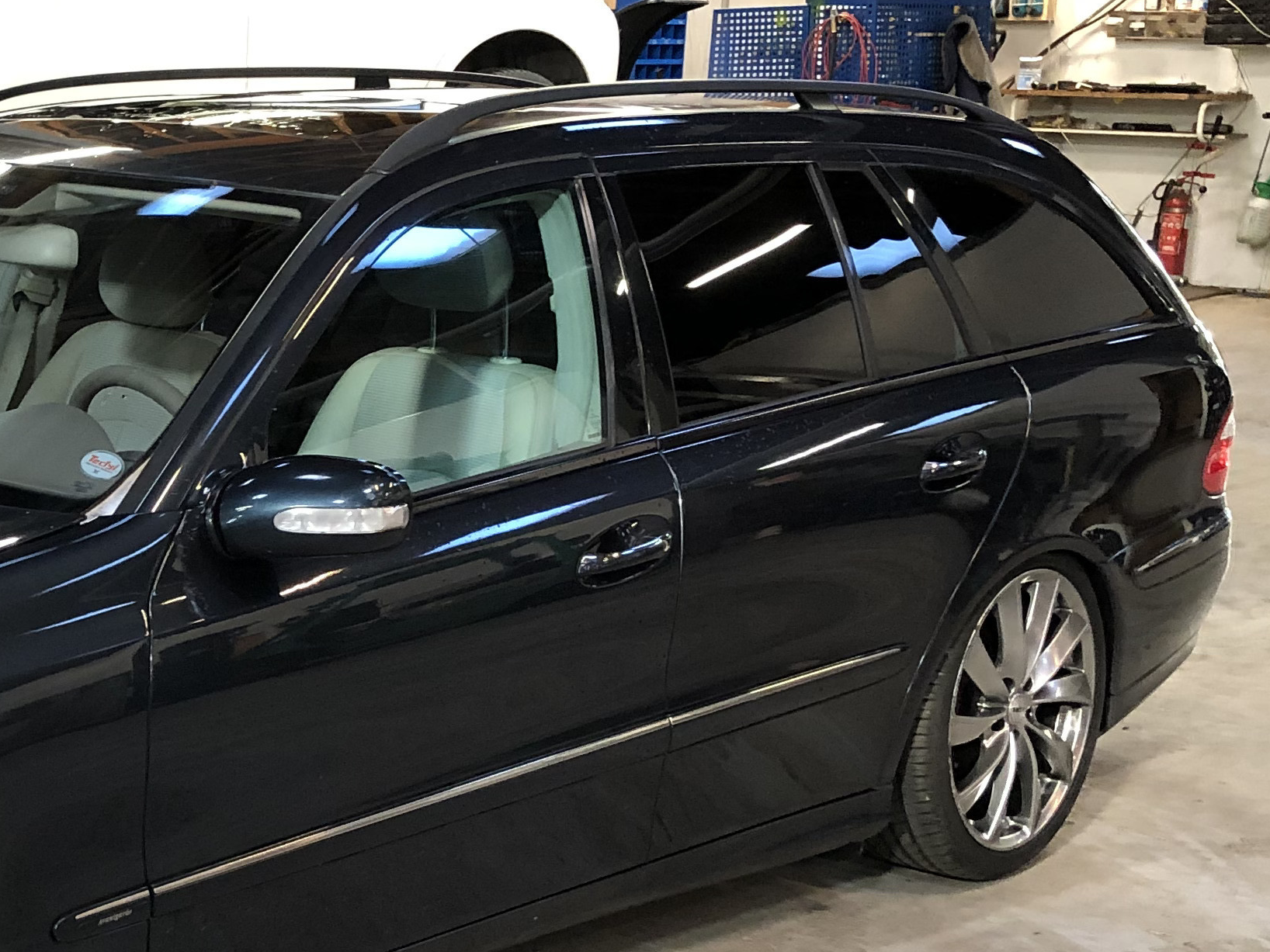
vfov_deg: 21.2
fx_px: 2531
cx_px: -45
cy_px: 618
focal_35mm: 69
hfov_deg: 26.4
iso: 80
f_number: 1.8
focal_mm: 4
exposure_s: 1/17
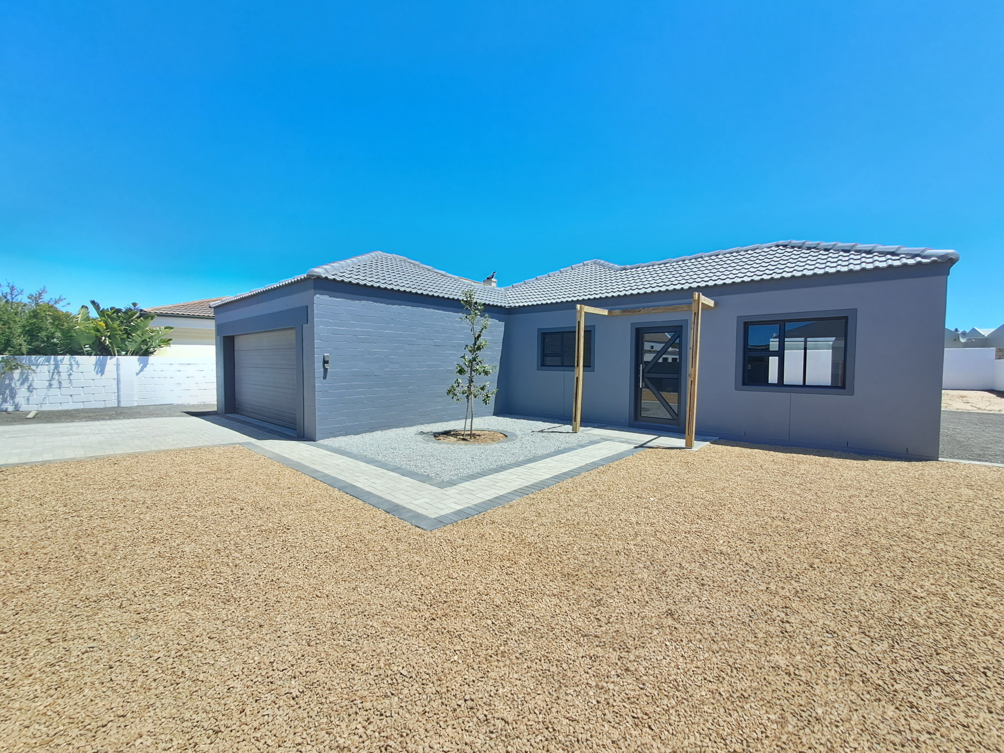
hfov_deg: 106.2
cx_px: 502
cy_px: 376
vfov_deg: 89.9
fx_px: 377
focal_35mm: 13
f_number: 2.2
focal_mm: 1.42
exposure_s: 1/561
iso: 40
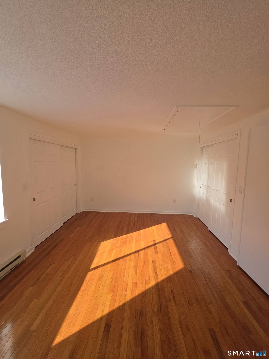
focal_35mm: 13
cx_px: 134
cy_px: 180
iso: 20
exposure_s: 1/227
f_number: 1.9
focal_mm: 2.2
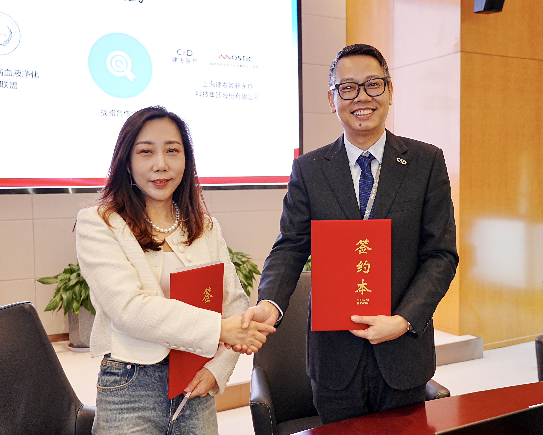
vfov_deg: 44.5
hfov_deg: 54.2
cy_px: 218
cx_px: 286
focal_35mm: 33
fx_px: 530
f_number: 4
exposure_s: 1/50
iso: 640
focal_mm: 29
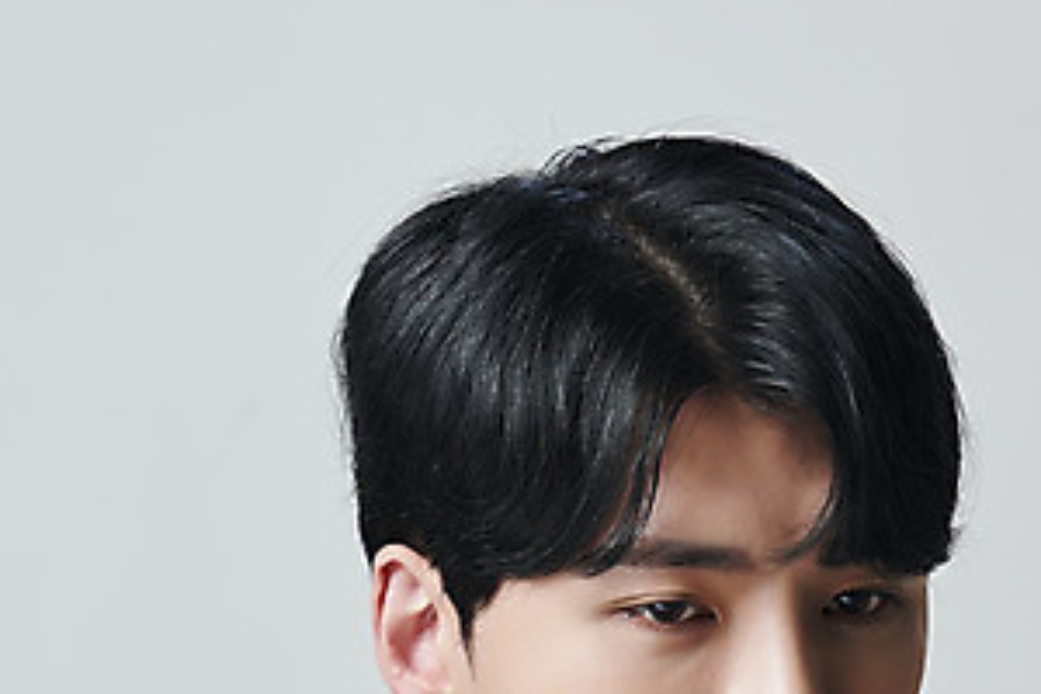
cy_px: 659
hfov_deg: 6.4
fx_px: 9253
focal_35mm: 320
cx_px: 474
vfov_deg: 4.3
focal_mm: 160
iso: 64
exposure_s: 1/125
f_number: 7.1
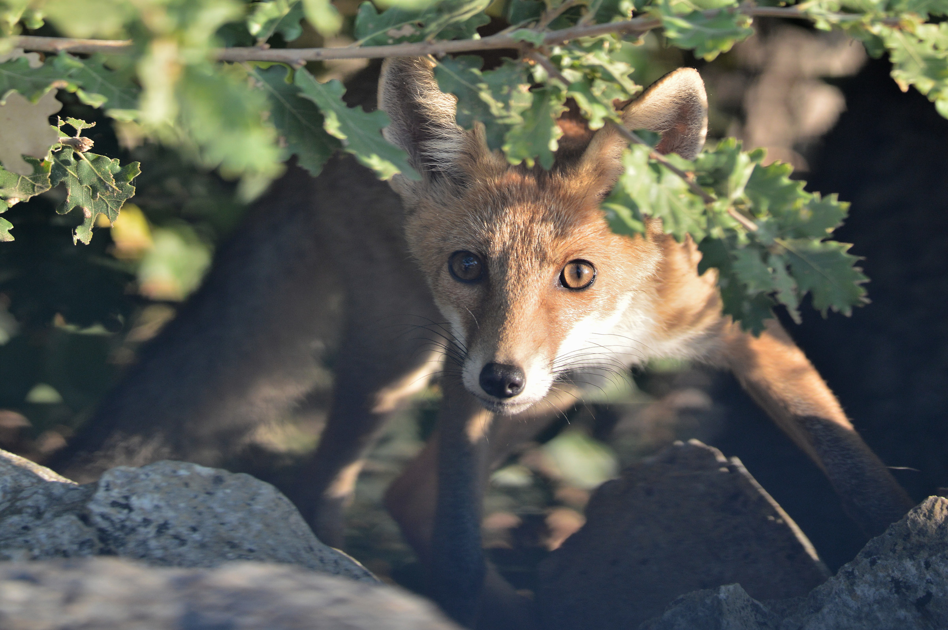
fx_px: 11838
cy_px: 315
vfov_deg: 3.0
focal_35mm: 450
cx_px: 474
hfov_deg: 4.6
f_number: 4
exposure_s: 1/250
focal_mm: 300
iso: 400
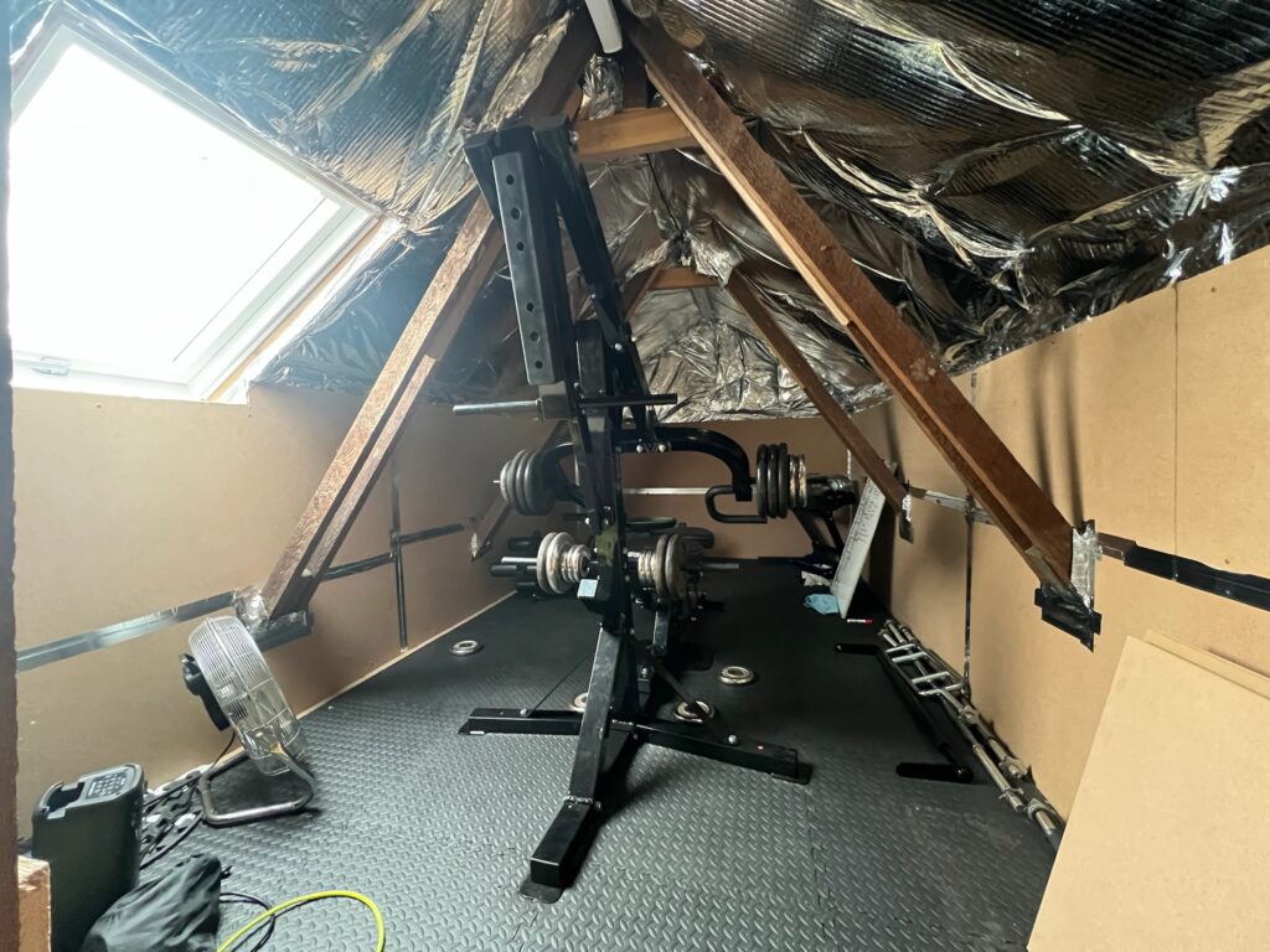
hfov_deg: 106.2
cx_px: 635
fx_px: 477
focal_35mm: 13
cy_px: 476
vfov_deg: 89.9
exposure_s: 1/43
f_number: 1.8
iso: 1000
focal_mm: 1.57
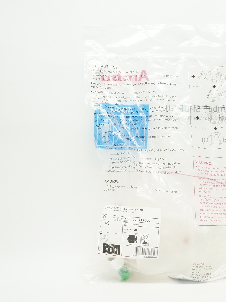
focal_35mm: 46
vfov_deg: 41.5
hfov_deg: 31.2
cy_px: 151
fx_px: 398
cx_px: 167
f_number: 6.3
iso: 400
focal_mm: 21
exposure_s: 1/40
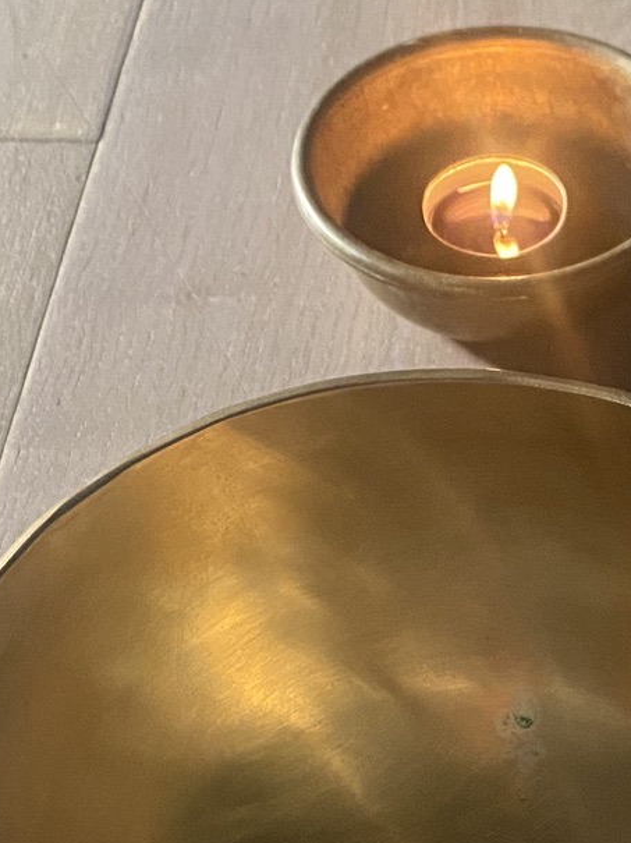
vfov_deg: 21.8
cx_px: 586
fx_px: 2092
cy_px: 875
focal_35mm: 86
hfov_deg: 16.9
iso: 500
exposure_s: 1/53
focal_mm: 4.25
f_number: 1.8
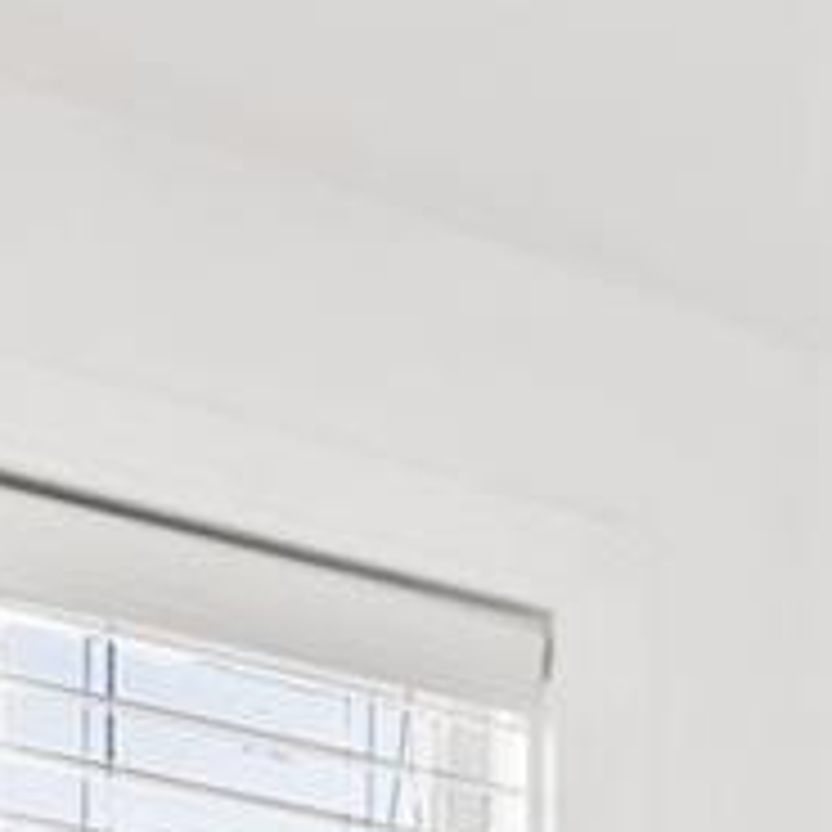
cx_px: 998
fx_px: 2801
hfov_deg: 16.2
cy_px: 1923
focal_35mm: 103
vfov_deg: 13.2
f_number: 2.8
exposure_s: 1/25
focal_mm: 14
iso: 100
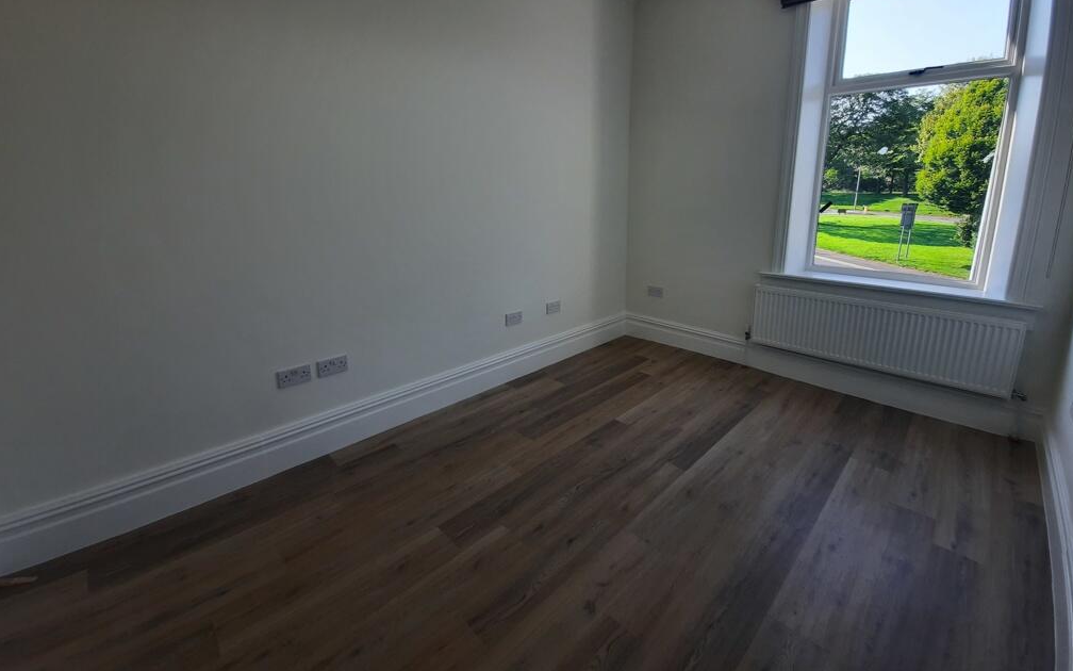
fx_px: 409
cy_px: 263
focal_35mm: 14
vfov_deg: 77.6
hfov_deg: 105.3
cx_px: 541
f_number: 2.2
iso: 40
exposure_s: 1/104
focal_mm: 1.74
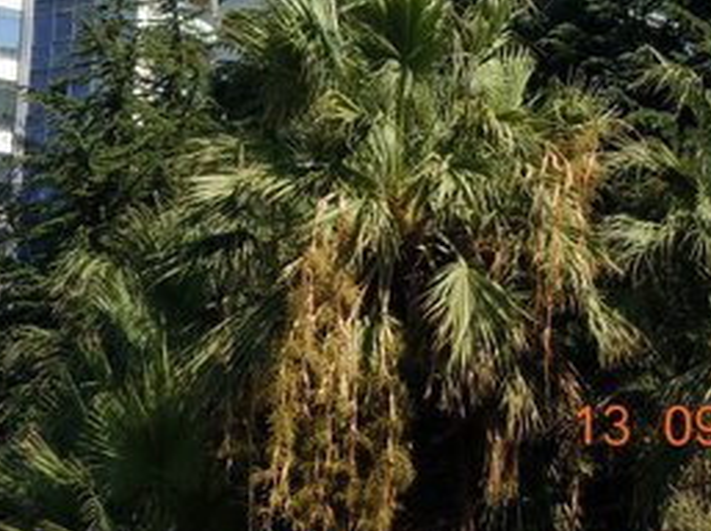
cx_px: 122
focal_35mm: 138
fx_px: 2831
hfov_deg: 14.2
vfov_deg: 10.6
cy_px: -66
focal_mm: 10.6
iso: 100
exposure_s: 1/640
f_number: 4
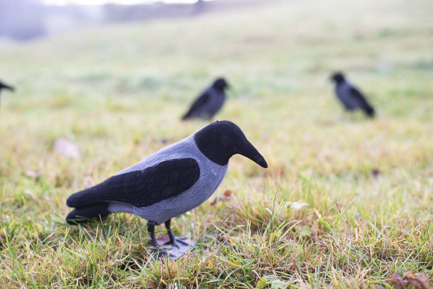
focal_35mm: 50
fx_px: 602
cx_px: 216
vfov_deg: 27.0
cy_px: 144
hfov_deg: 39.6
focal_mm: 50
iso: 160
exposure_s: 1/80
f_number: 2.8
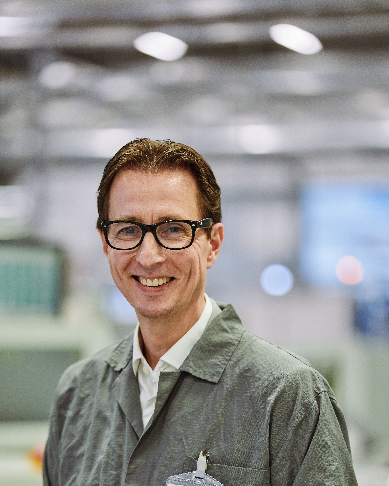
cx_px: 171
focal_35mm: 152
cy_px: 337
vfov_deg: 12.7
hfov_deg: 10.2
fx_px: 2187
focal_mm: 115
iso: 1600
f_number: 2
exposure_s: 1/800
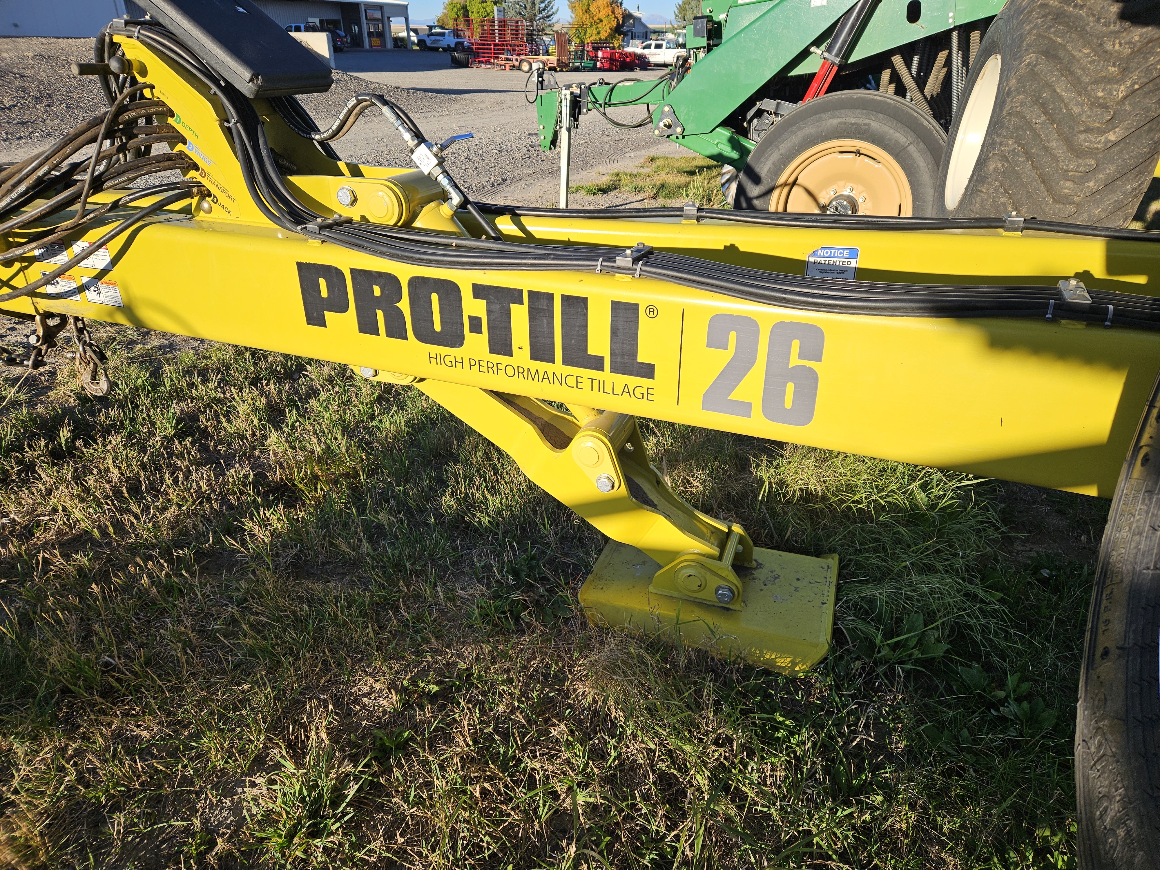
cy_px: 435
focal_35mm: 23
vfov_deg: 58.9
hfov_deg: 73.9
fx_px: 771
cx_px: 580
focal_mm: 5.4
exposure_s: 1/1225
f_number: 1.8
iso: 25
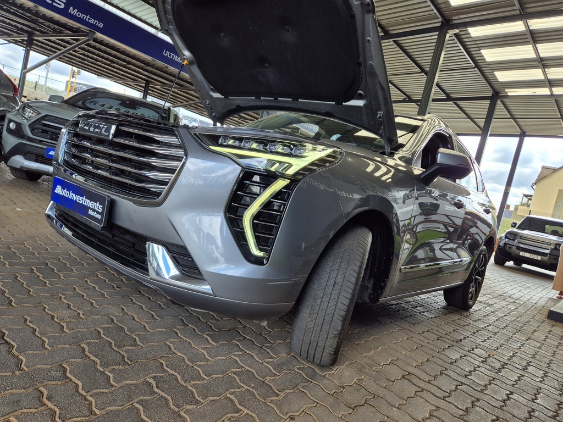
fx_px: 374
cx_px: 282
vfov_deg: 58.9
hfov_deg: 73.9
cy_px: 211
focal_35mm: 23
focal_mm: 5.4
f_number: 1.8
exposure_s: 1/244
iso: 25
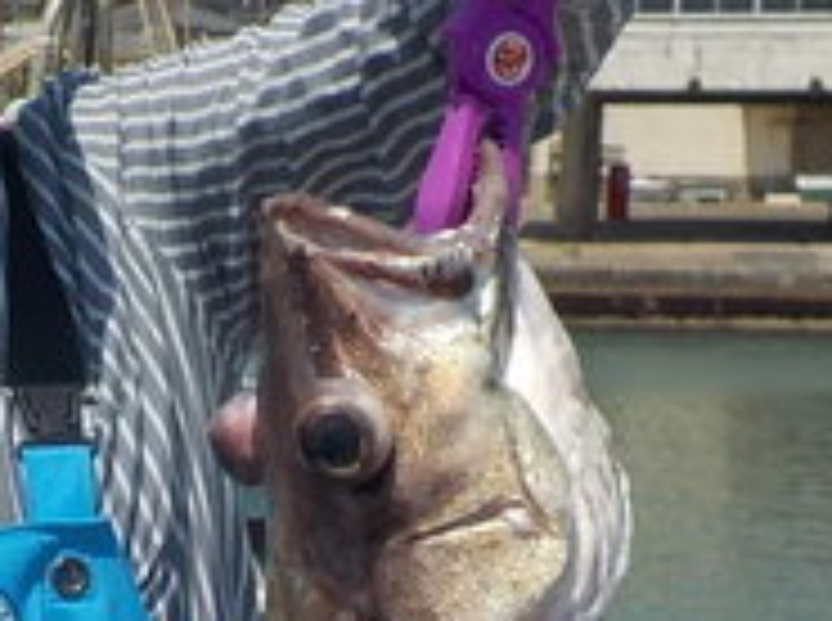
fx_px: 2495
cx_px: 58
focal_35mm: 104
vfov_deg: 13.9
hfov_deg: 18.6
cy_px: 684
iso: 125
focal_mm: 4.1
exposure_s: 1/2000
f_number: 3.3
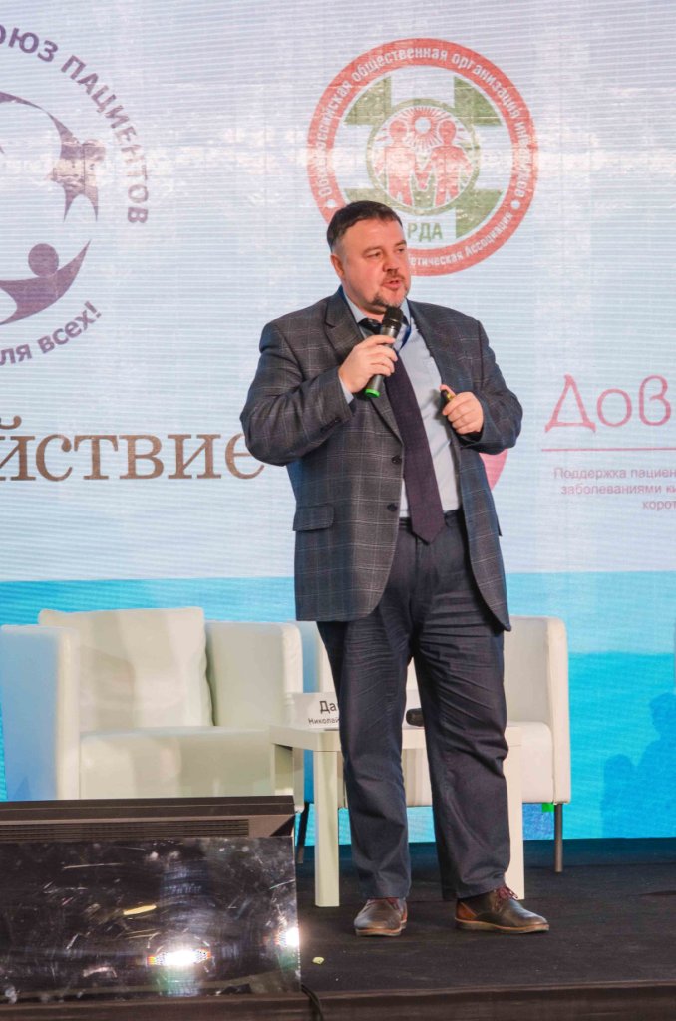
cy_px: 510
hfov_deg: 10.1
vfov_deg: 15.2
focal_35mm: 135
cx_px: 338
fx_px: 3820
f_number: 8
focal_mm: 90
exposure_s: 1/125
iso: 640
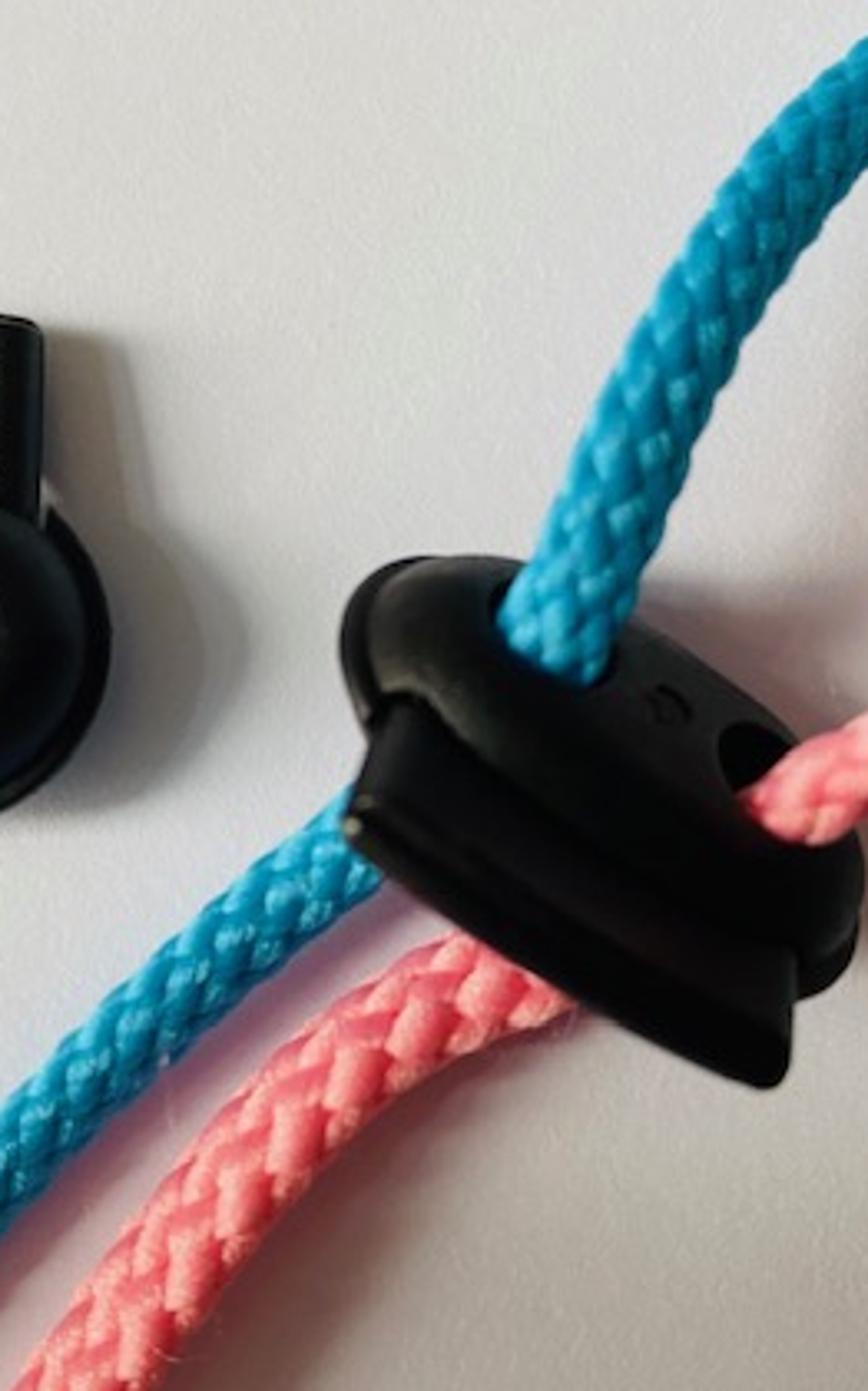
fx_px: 1592
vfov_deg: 47.2
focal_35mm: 42
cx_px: 328
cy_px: 755
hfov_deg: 30.4
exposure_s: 1/69
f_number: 1.8
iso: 125
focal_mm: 4.25
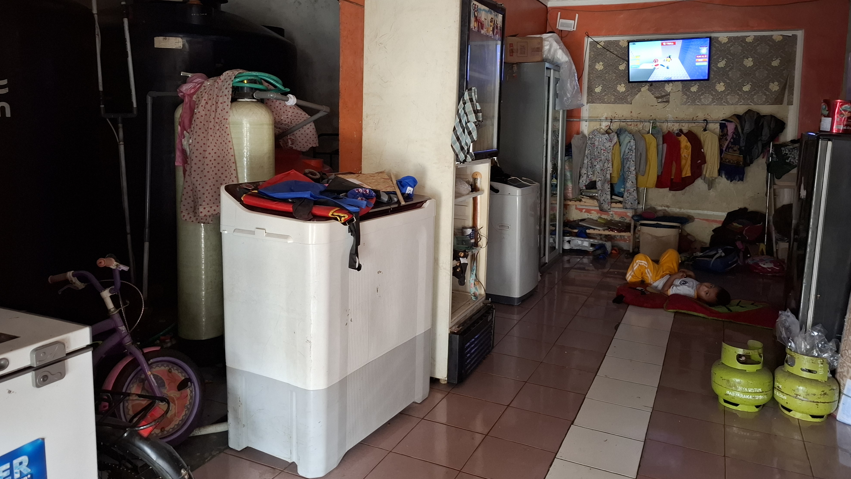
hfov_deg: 71.9
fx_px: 587
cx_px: 423
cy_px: 185
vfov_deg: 44.1
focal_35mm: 26
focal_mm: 5.54
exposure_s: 1/33
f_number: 1.8
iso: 320
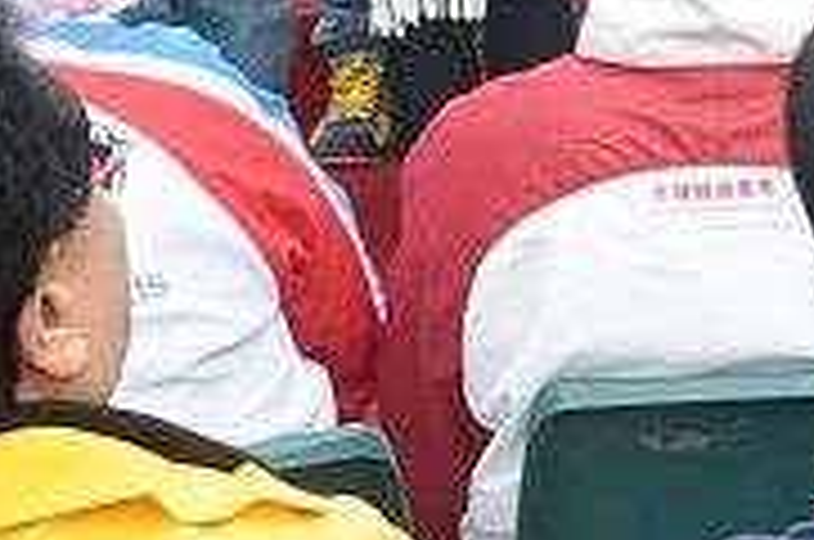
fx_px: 6297
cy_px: -313
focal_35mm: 279
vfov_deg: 4.9
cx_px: 1637
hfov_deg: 7.1
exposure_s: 1/160
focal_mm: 28
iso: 800
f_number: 7.1
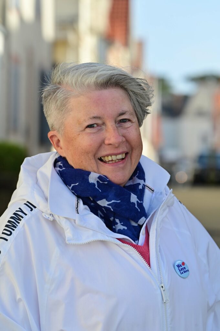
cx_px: 110
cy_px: 166
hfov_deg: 8.6
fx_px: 1469
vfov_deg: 12.8
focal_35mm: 160
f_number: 7.1
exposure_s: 1/1000
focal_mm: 160
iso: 500
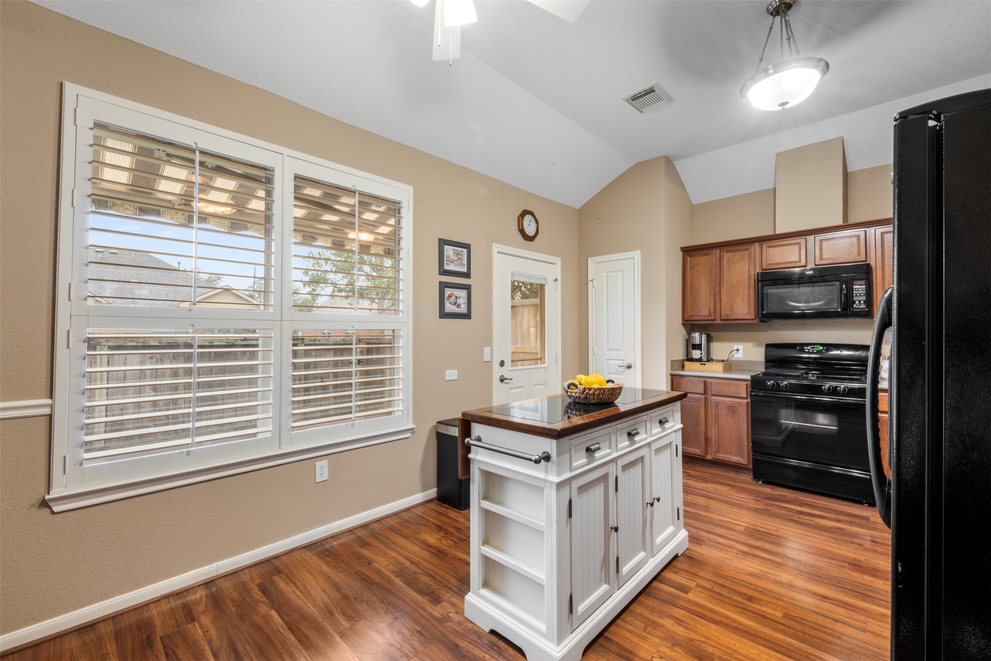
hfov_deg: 100.4
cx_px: 496
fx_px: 413
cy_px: 330
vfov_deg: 77.3
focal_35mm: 15
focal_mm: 15
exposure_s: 5
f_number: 9
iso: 250
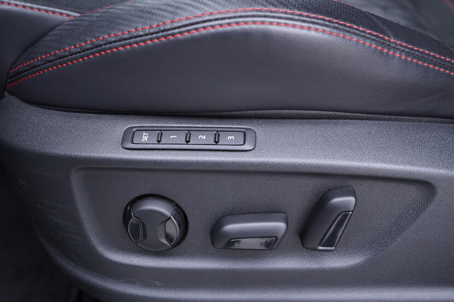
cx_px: 227
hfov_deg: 53.1
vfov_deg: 36.9
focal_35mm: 36
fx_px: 454
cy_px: 151
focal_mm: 24
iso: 320
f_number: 2.8
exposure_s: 1/40
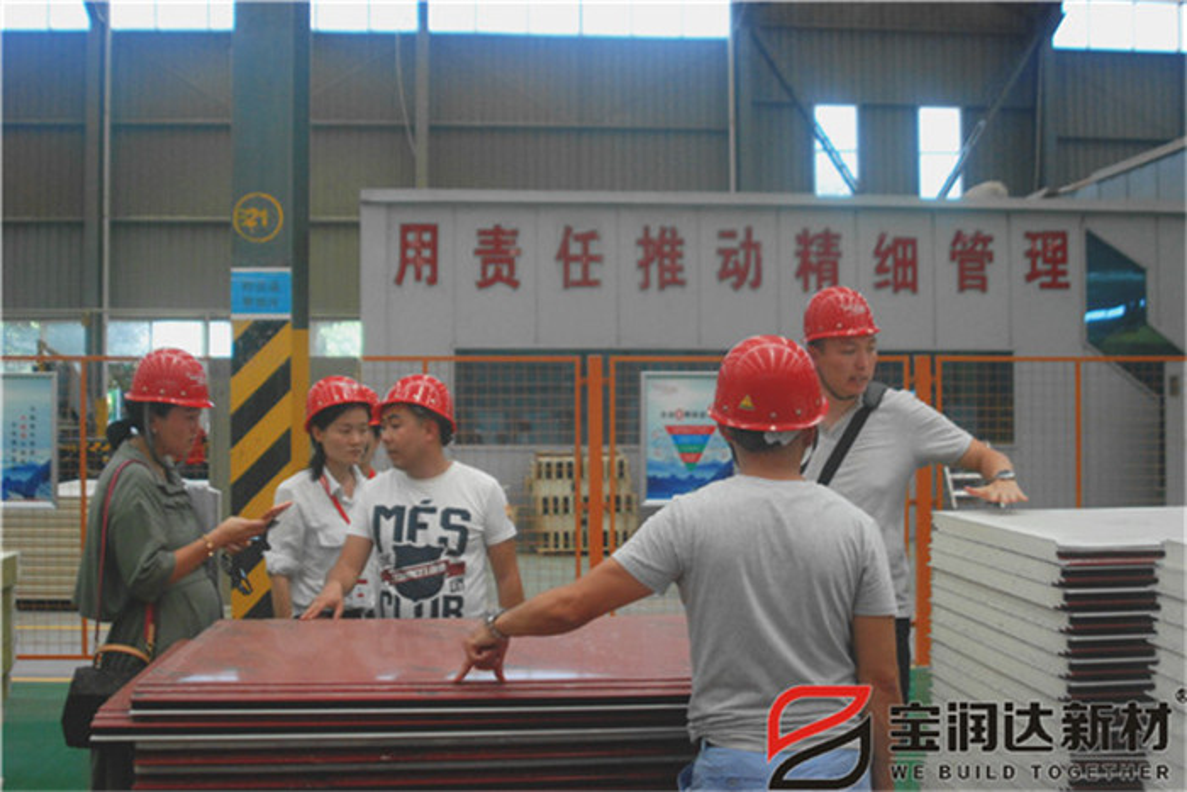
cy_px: 396
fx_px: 1385
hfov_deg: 46.4
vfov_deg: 31.9
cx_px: 594
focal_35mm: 42
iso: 800
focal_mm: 28
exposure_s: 1/320
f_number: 3.5
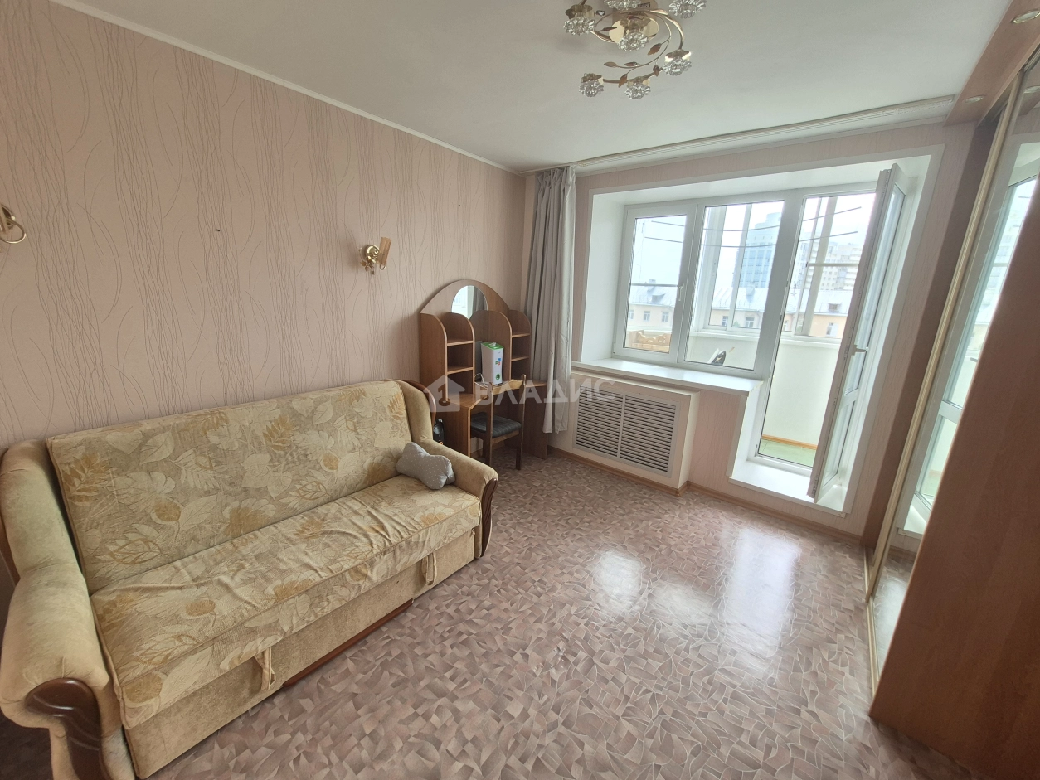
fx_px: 391
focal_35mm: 13
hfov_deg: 106.2
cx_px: 520
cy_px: 390
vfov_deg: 89.9
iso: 64
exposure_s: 1/100
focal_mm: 1.74
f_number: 2.2
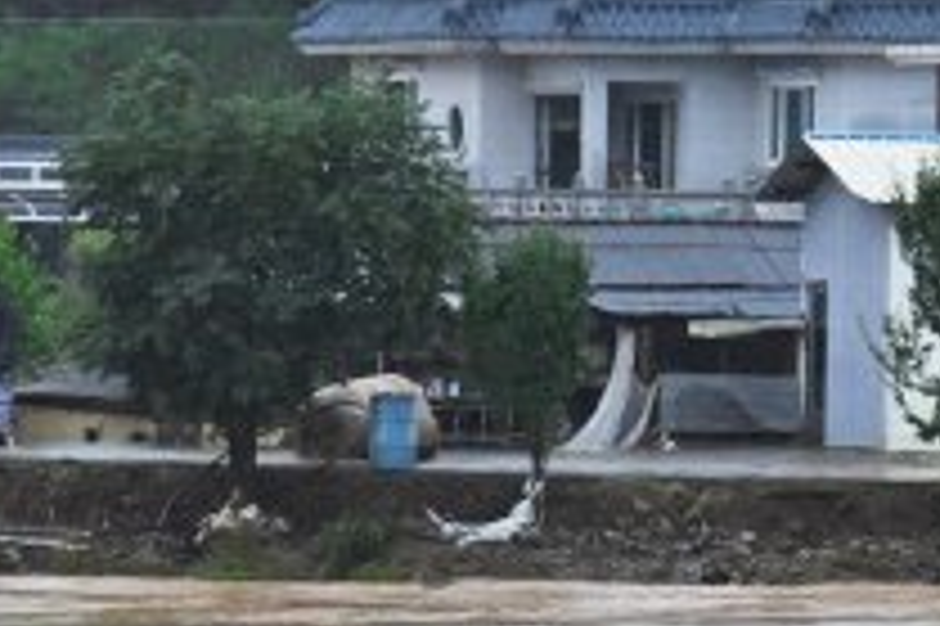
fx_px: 12001
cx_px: -400
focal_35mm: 460
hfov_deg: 4.5
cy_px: 687
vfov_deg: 3.0
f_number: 8
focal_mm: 120
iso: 2500
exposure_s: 1/2000
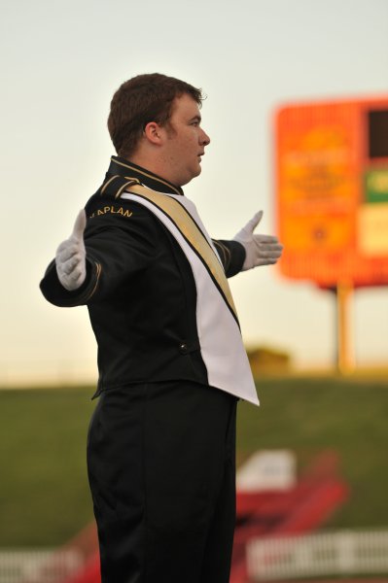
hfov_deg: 7.3
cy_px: 292
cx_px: 194
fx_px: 3036
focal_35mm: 188
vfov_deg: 11.0
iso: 200
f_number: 2.8
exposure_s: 1/800
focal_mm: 125
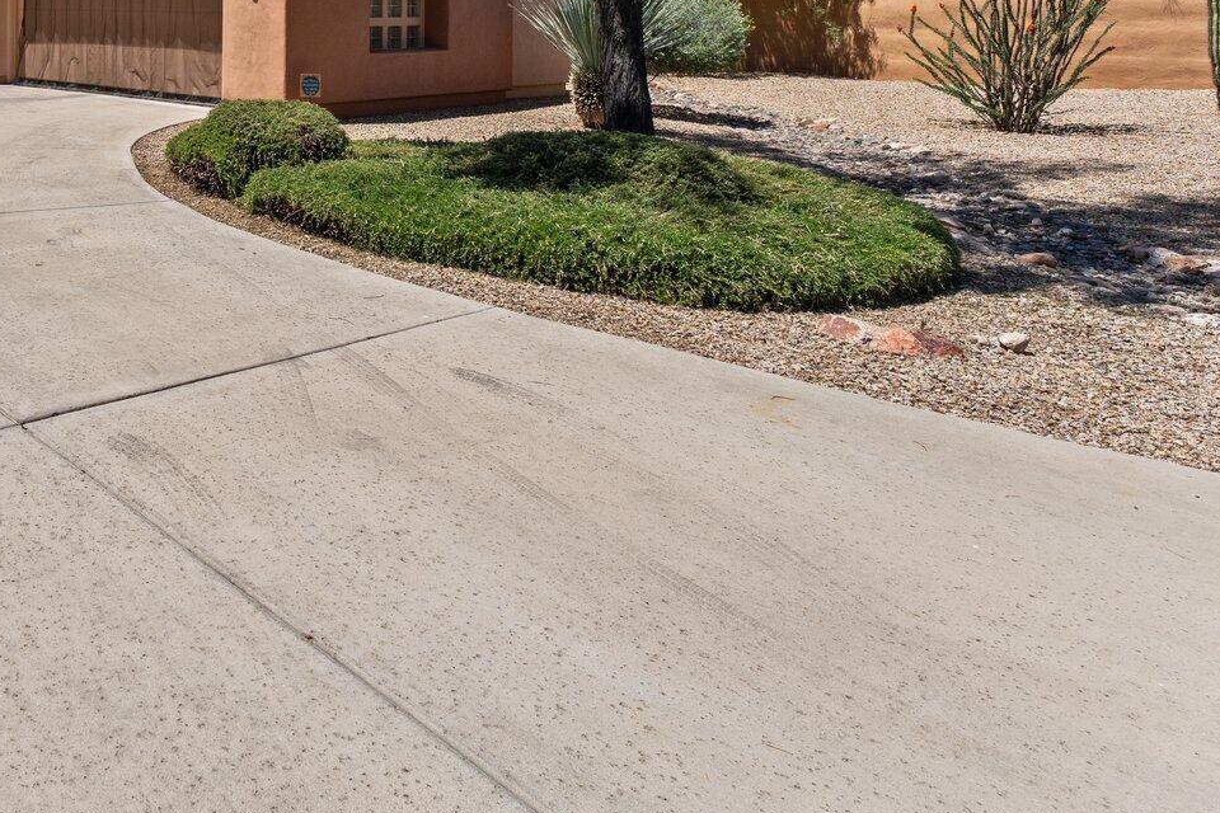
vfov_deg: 36.7
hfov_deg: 48.2
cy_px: 8
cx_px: 9
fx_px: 1099
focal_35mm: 32
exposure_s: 1/2000
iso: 400
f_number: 8
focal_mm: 15.2
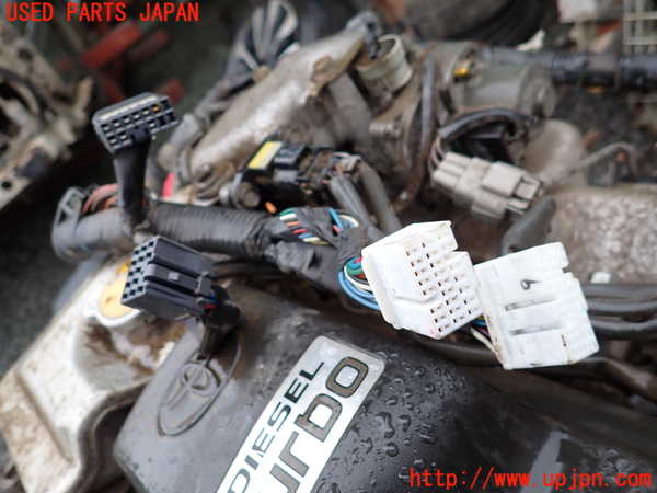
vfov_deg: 54.9
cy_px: 246
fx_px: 474
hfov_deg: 69.4
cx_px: 328
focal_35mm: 25
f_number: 2
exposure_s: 1/125
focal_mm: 4.5
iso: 200
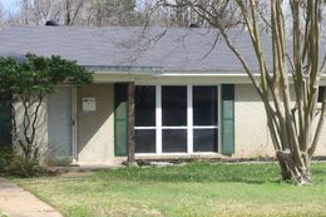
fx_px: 905
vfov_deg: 13.6
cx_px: 163
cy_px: 144
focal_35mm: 100
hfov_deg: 20.4
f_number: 5.6
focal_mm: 35
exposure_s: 1/400
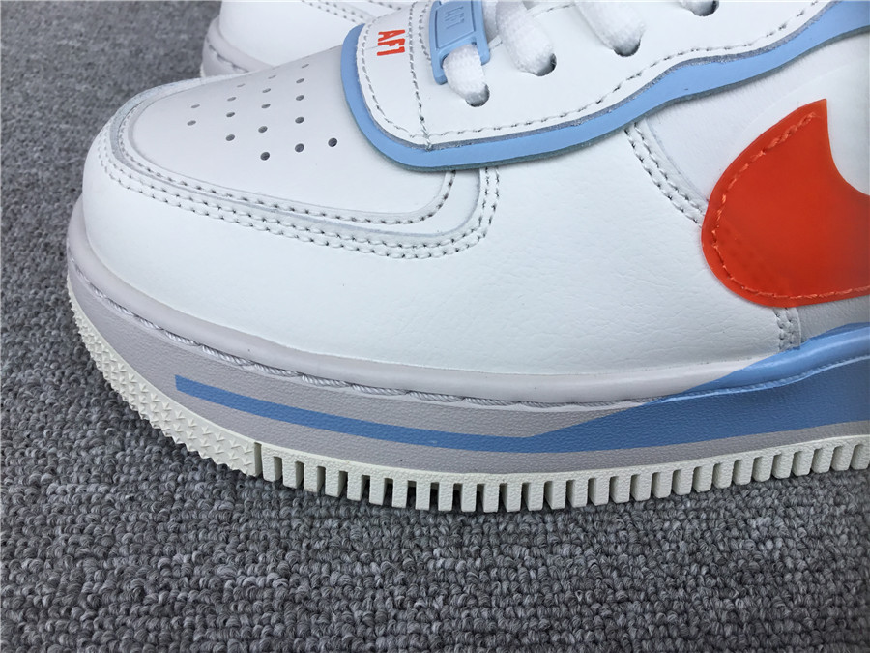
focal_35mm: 31
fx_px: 779
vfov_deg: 45.4
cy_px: 326
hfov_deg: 58.4
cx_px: 435
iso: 25
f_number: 2.4
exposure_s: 1/637
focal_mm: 3.3
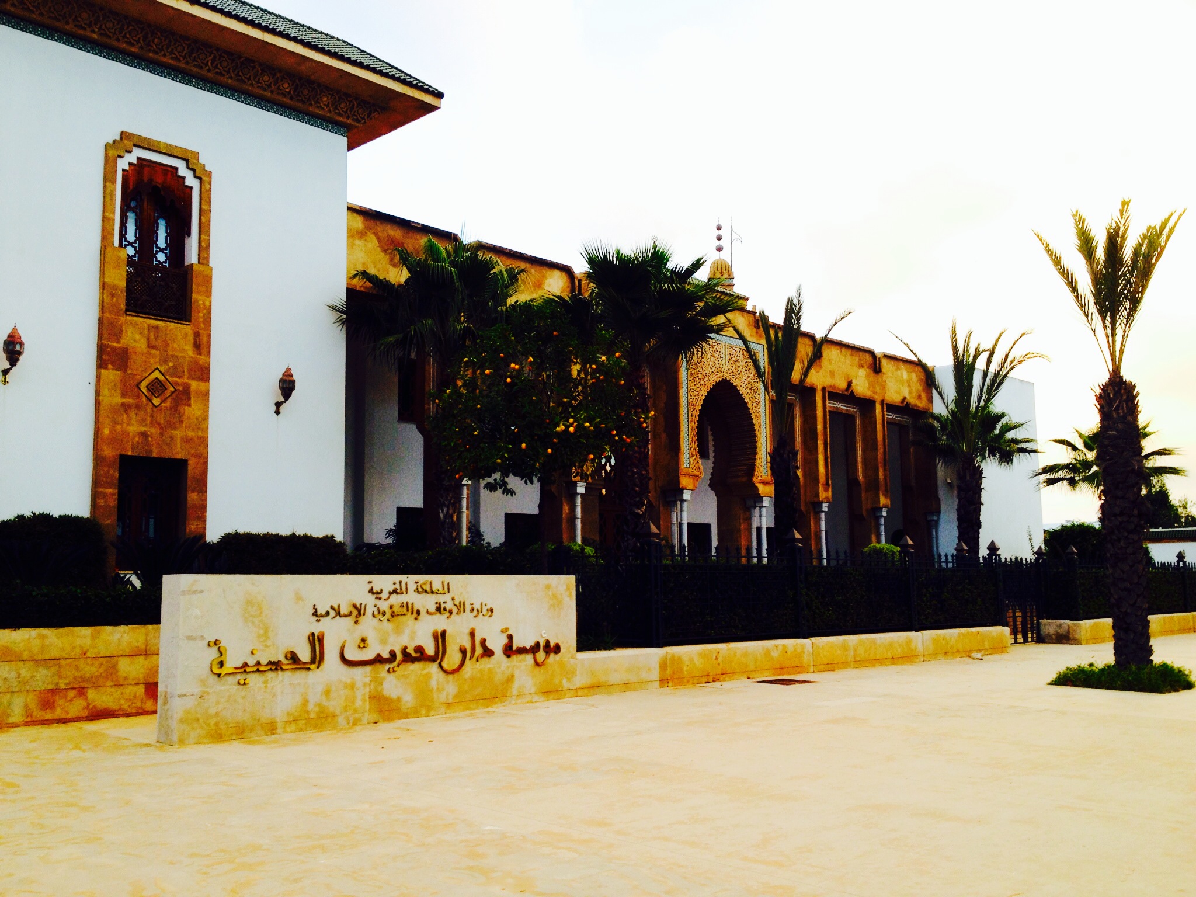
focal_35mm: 35
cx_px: 598
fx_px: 1209
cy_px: 448
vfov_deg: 40.7
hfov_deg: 52.6
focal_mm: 4.28
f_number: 2.4
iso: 50
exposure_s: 1/60
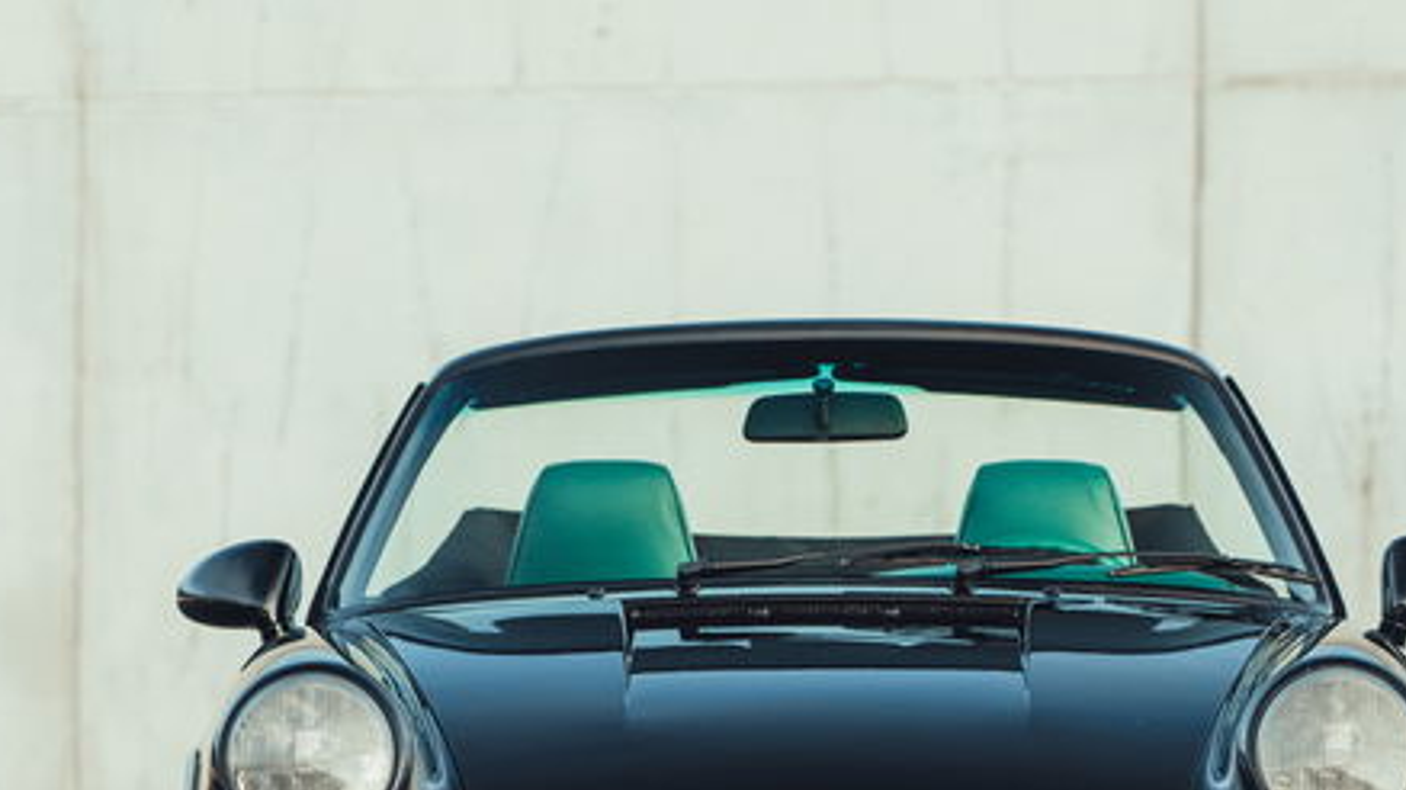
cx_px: 828
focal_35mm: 224
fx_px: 8348
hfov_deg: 9.6
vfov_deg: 5.4
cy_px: 816
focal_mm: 122
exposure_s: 1/100
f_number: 5.6
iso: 200
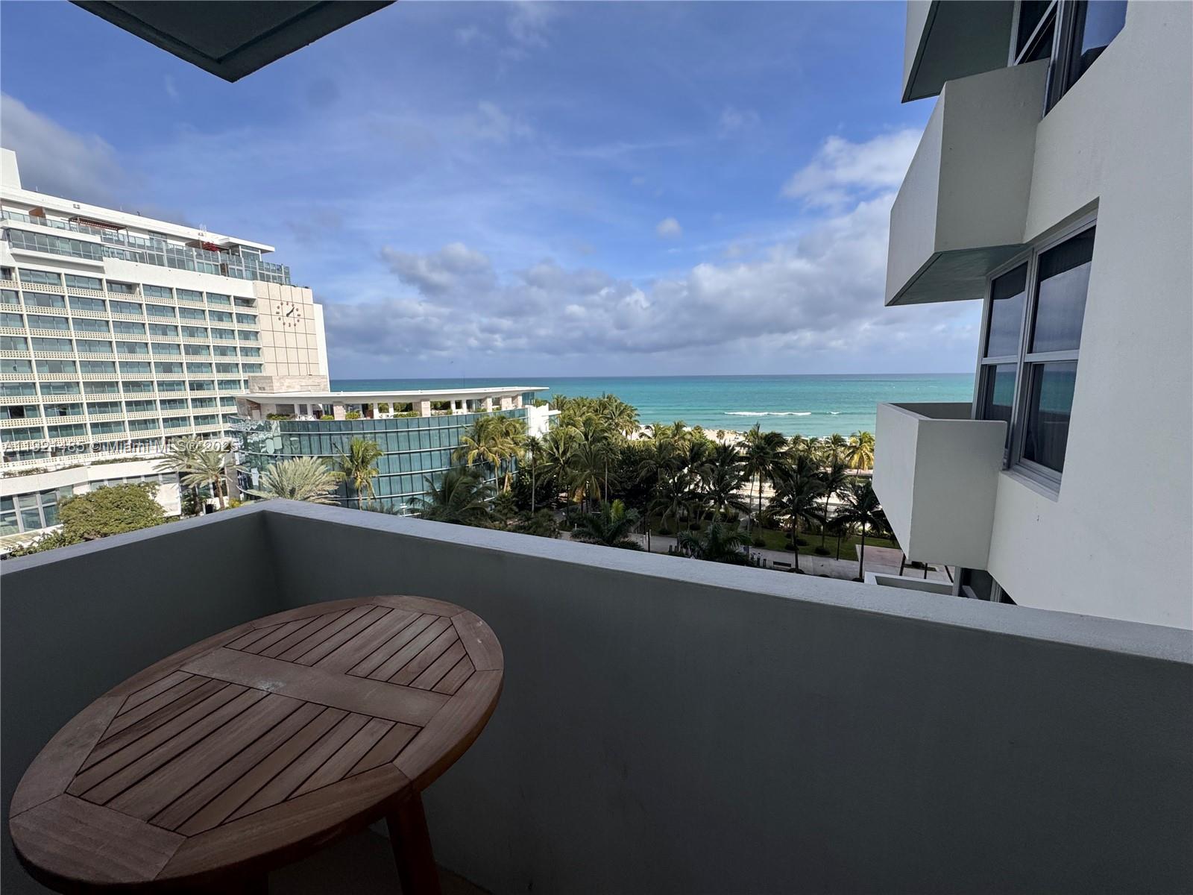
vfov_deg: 85.7
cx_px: 596
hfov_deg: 102.1
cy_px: 448
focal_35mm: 14
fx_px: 482
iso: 50
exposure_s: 1/1927
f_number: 2.2
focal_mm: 2.22
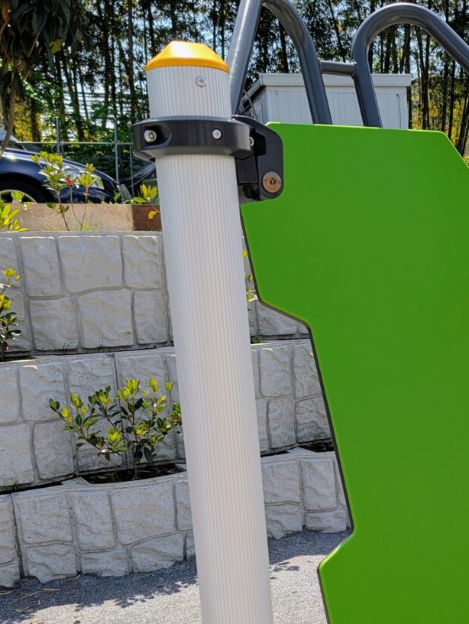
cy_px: 497
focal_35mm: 50
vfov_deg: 36.9
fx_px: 901
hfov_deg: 27.9
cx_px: 438
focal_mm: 6.9
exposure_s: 1/813
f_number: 1.68
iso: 21
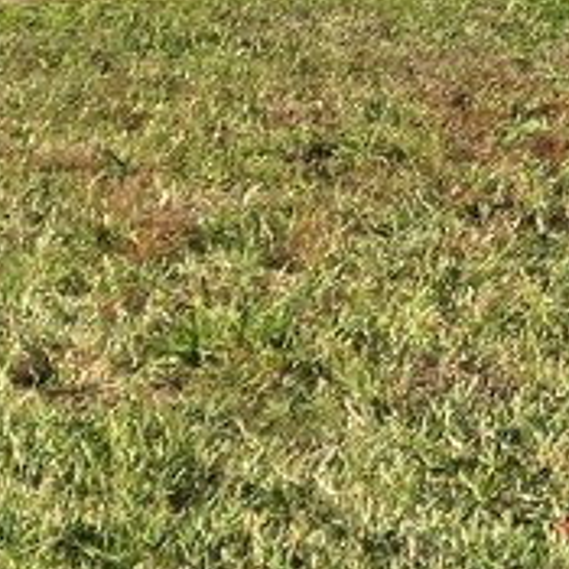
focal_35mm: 145
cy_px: -663
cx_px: 1655
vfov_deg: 10.7
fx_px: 2697
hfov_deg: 9.6
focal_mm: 3.99
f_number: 1.8
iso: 20
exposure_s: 1/1350
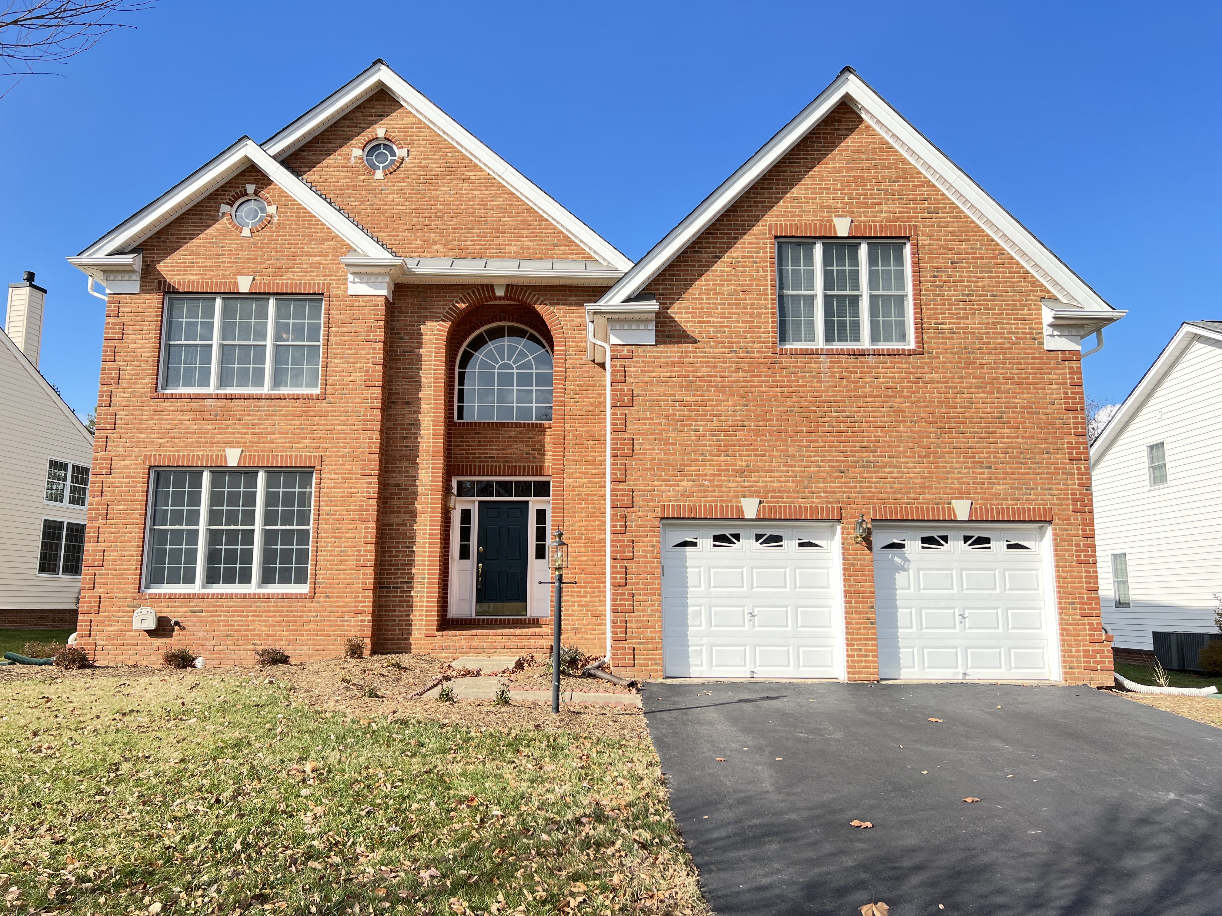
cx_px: 611
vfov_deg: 53.1
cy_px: 458
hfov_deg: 67.3
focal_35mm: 26
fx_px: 918
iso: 50
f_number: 1.5
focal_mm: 5.7
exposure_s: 1/1038
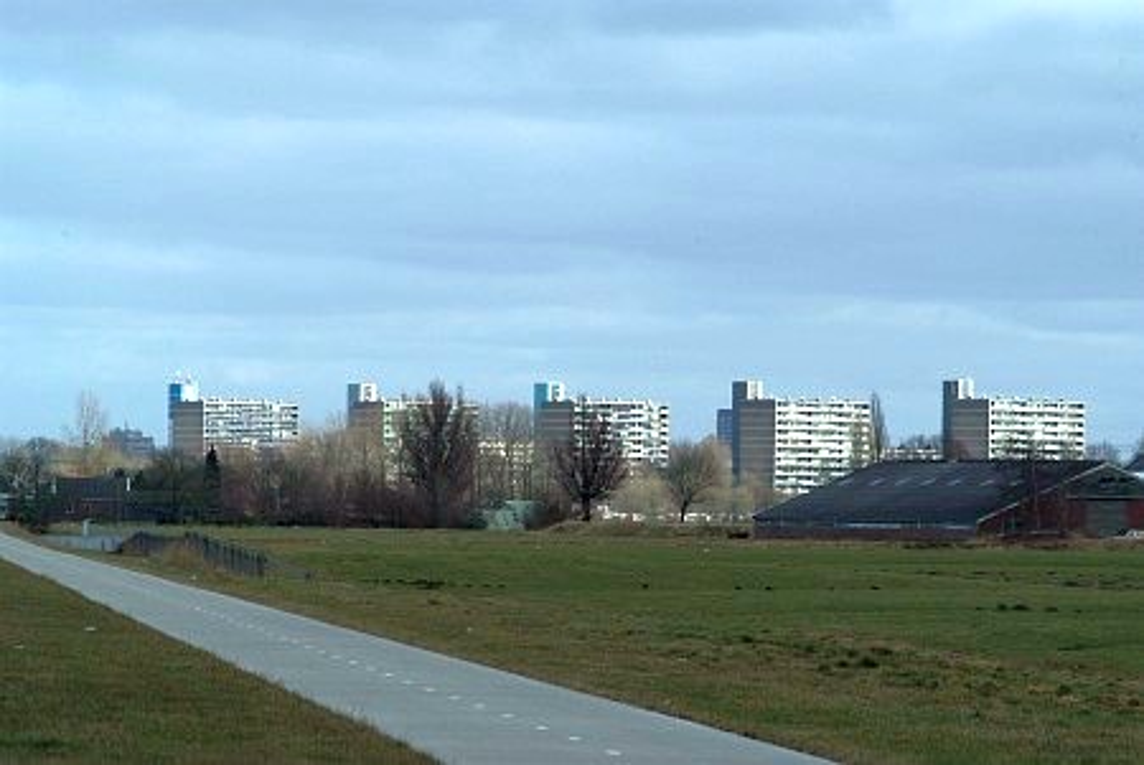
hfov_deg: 10.1
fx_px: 6457
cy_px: 382
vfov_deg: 6.8
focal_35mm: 203
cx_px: 572
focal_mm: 135
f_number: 8
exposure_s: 1/1000
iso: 400
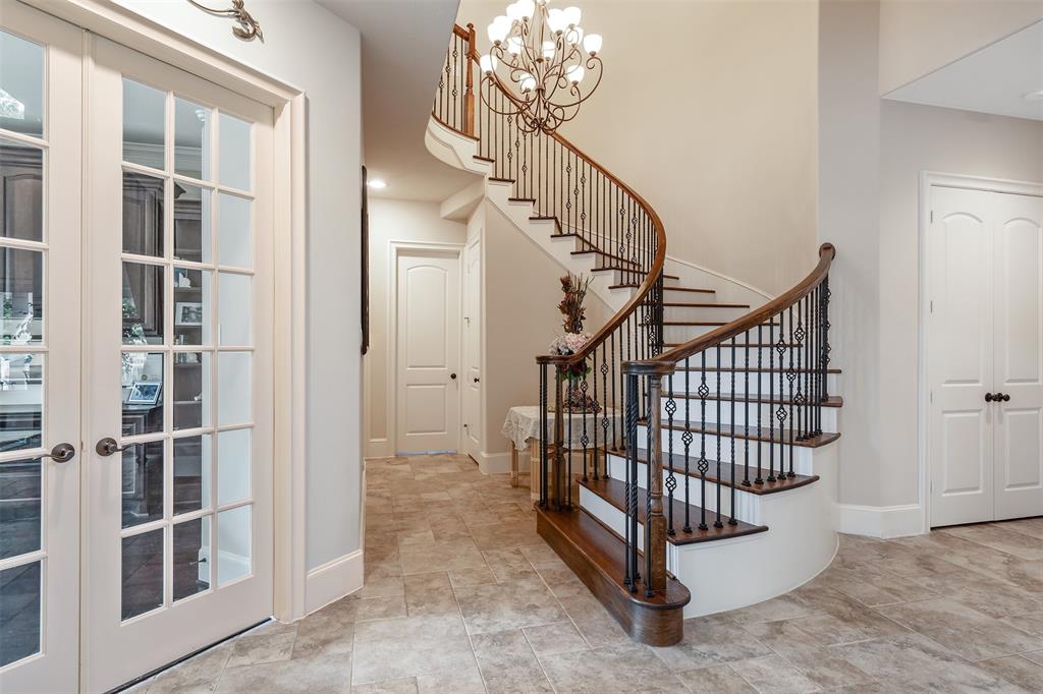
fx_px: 550
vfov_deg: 64.5
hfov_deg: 86.9
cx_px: 522
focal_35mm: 19
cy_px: 347
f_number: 8
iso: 800
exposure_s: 1/6
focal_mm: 19
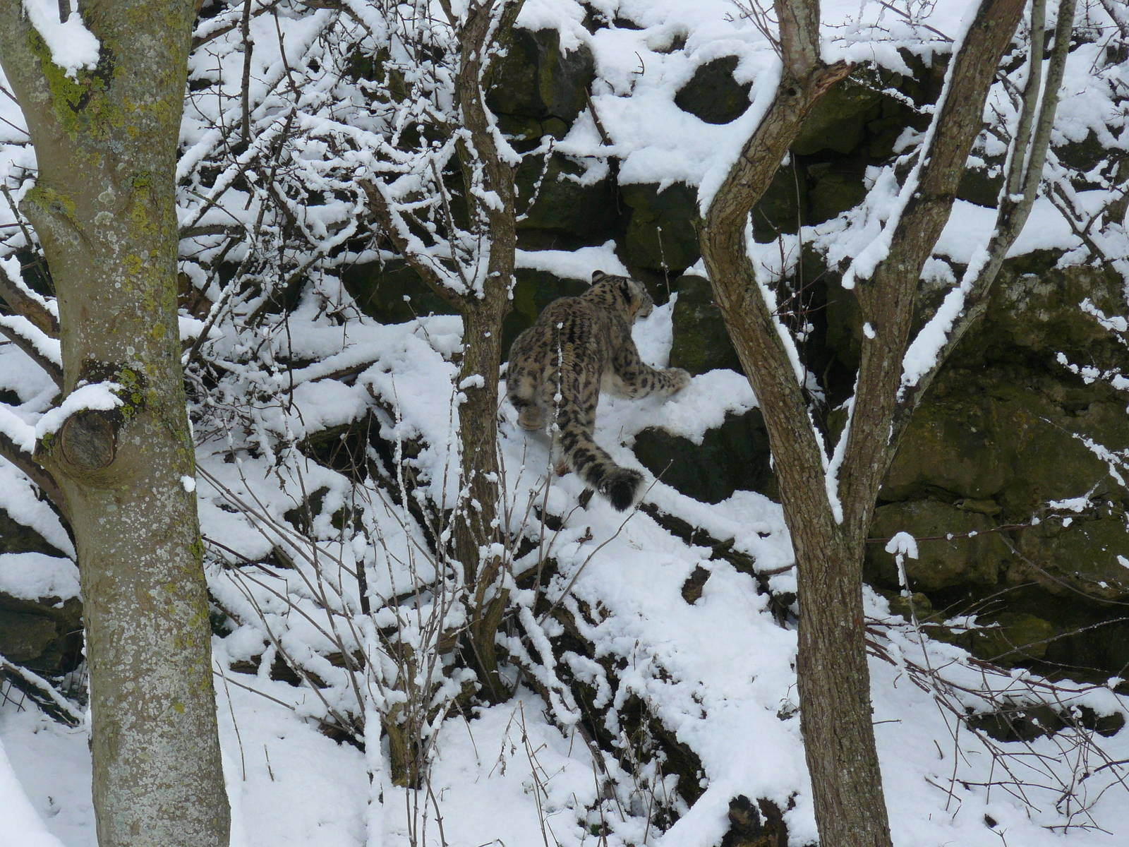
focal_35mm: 194
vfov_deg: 7.7
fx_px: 6327
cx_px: 564
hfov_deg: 10.2
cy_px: 424
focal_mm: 32.3
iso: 100
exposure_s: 1/320
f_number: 4.5
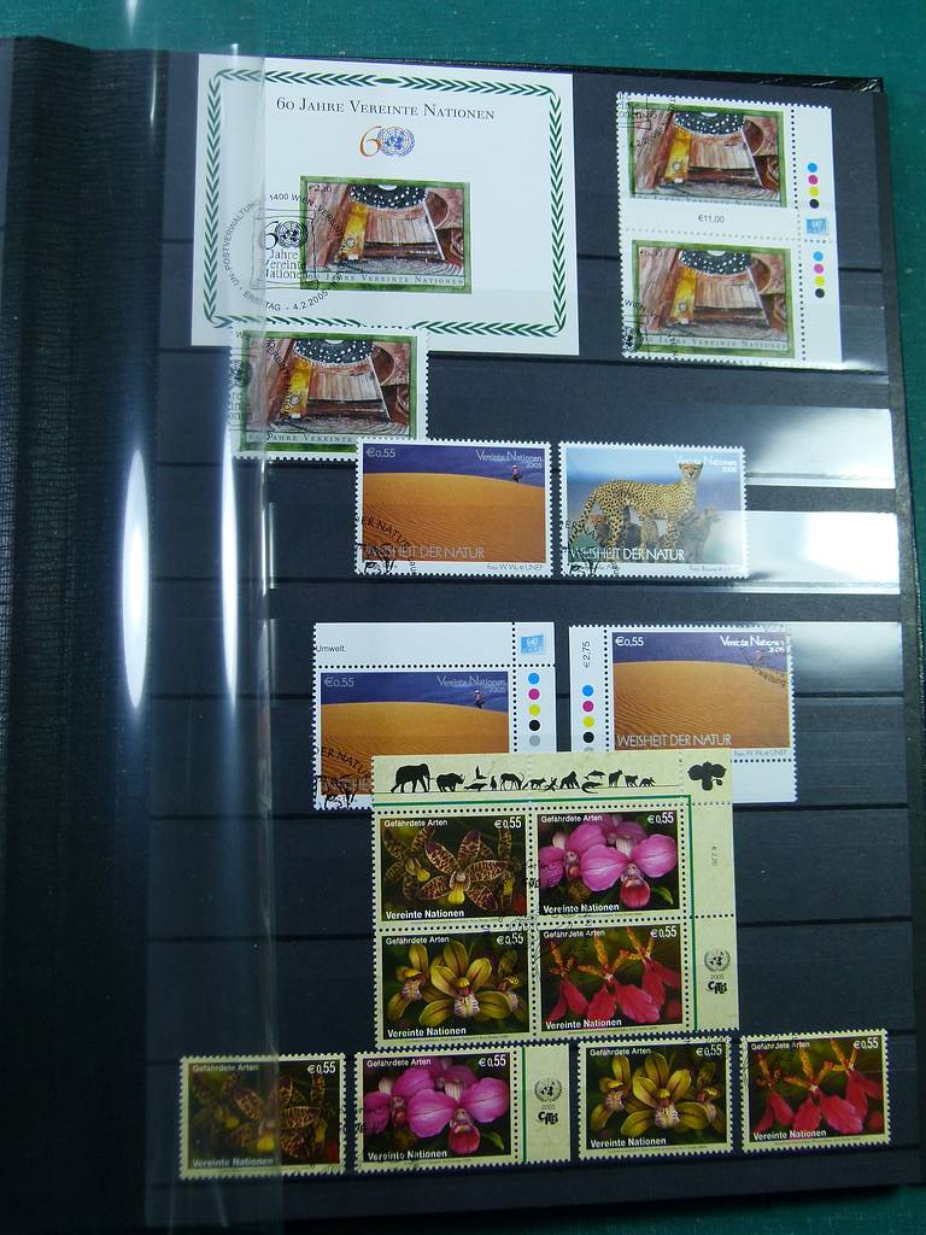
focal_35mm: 34
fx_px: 1213
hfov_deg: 41.8
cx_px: 463
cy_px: 618
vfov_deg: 54.0
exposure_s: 1/80
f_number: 3
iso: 100
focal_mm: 6.1
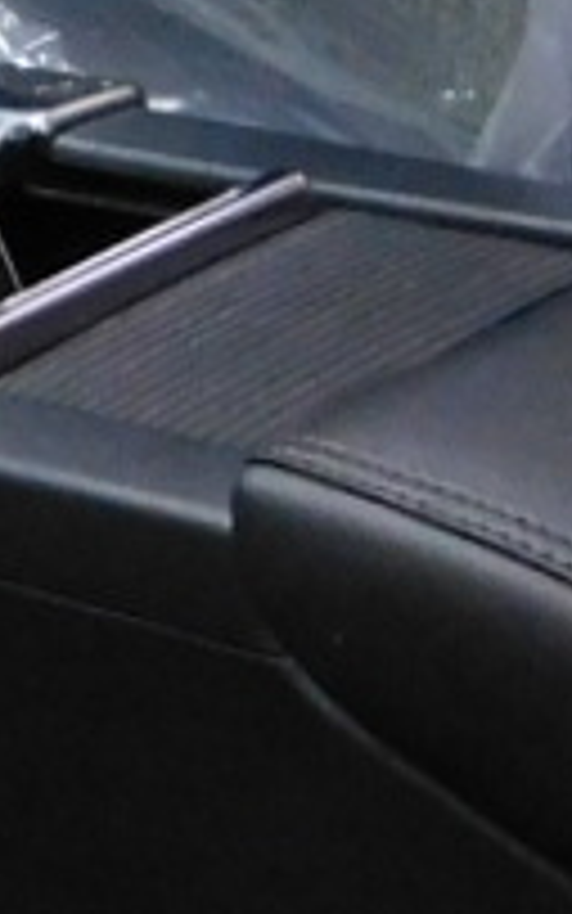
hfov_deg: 6.8
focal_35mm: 192
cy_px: -1000
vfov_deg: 10.0
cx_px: -266
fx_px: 4786
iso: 400
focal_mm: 4
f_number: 3
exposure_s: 1/20
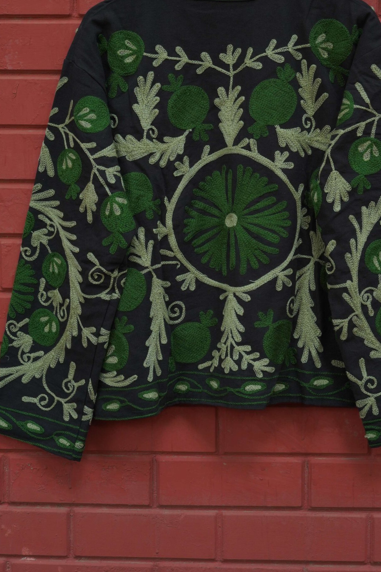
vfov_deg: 28.7
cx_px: 223
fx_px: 1111
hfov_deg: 19.4
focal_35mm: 70
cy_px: 199
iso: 500
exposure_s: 1/160
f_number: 7.1
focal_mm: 50
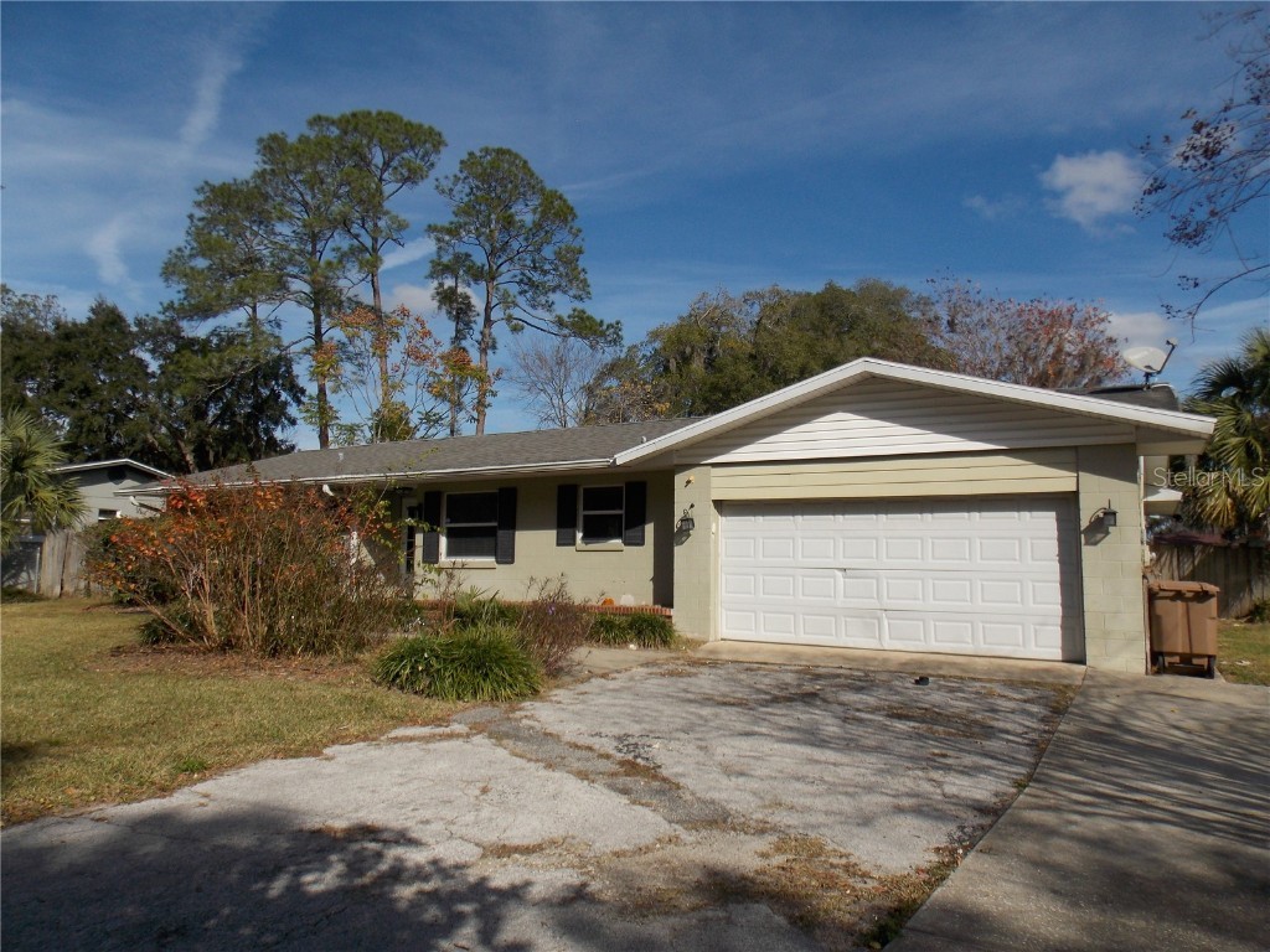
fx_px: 881
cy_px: 476
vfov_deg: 56.8
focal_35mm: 24
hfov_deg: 71.6
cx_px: 635
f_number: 9.9
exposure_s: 1/200
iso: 80
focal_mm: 4.3
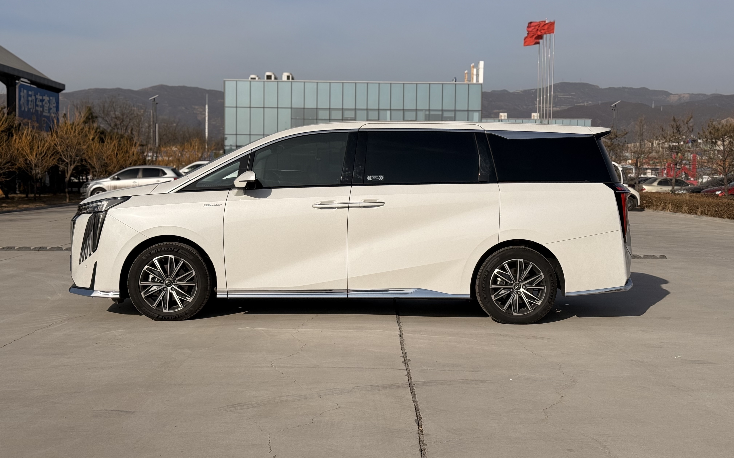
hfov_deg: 39.6
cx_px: 367
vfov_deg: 25.3
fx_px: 1020
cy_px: 219
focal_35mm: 51
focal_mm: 6.76
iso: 64
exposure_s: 1/11364
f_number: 1.78
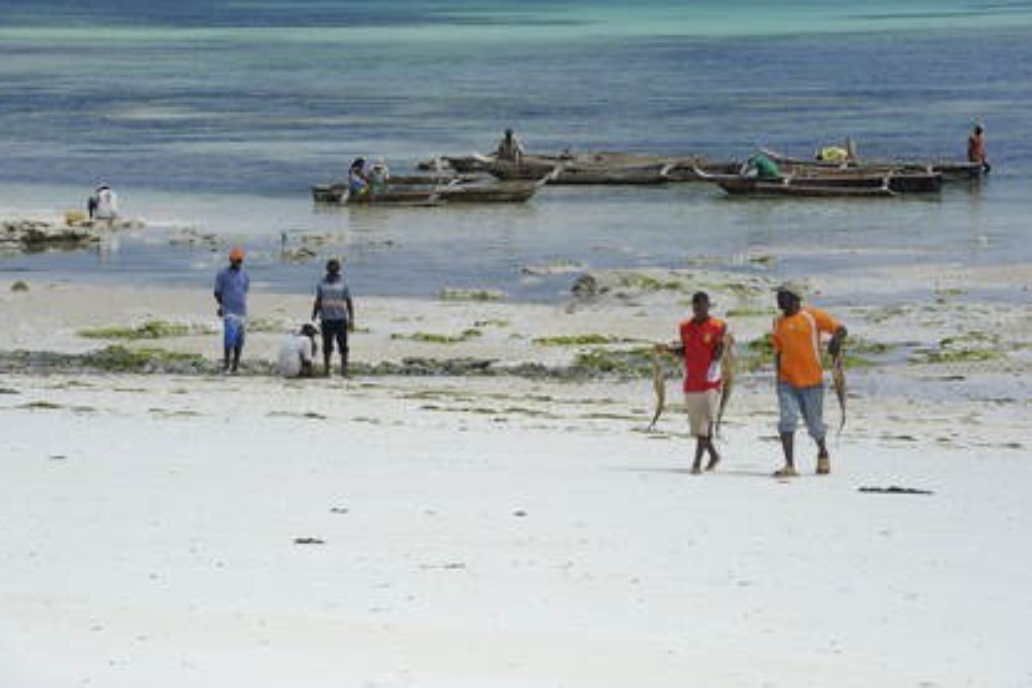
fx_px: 5819
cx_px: 514
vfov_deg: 6.8
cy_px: 344
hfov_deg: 10.1
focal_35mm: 203
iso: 200
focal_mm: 200
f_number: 14
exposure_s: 1/200
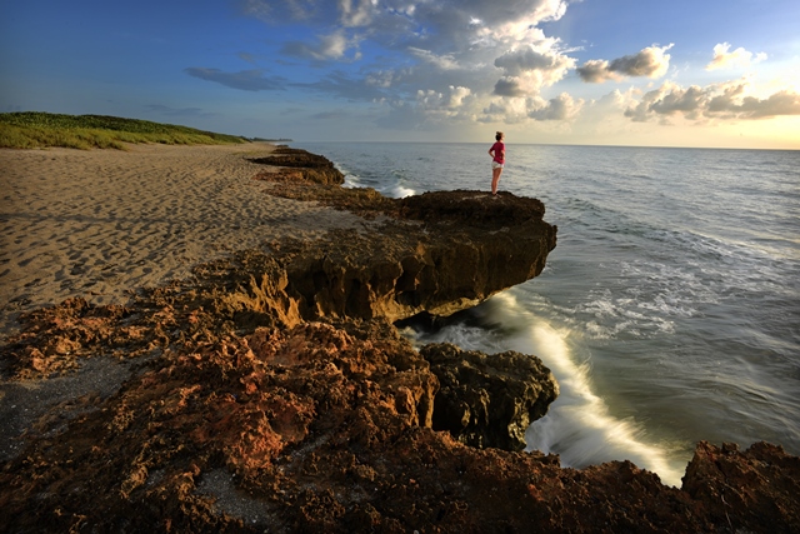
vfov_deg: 70.5
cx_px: 400
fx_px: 378
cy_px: 267
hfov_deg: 93.3
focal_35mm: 17
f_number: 22
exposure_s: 1/8
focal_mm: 17
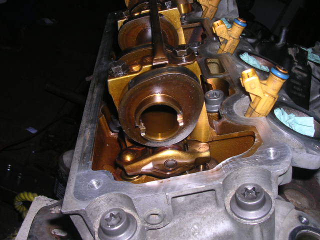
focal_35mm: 38
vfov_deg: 37.7
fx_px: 351
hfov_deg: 49.0
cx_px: 160
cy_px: 120
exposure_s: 1/60.1
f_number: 5.6
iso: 100
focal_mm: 5.8
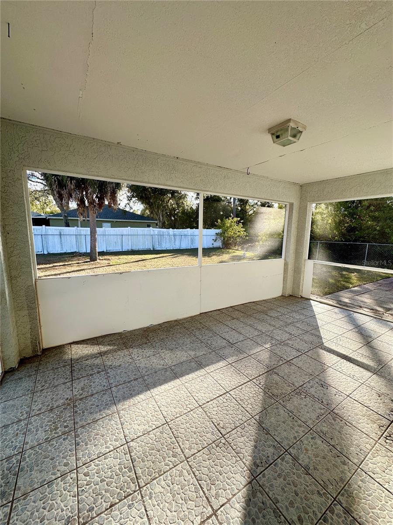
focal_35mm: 14
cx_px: 196
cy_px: 262
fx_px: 212
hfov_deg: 85.7
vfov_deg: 102.1
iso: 40
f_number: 2.2
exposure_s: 1/318
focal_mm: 2.22
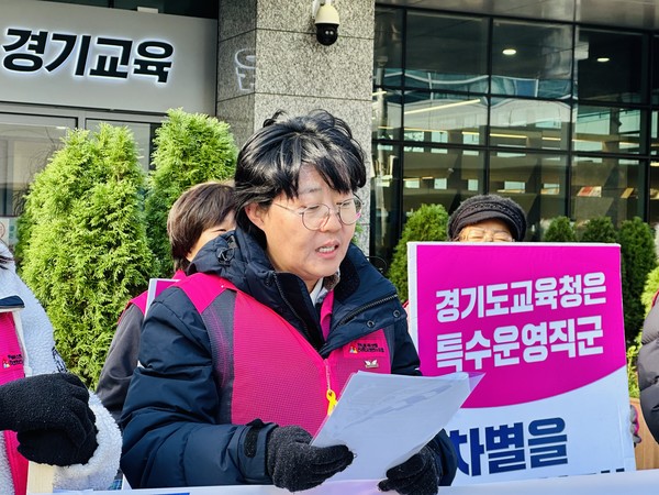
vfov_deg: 19.1
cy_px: 248
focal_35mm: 77
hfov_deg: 25.3
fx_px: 1466
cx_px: 330
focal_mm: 9
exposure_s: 1/99
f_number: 2.8
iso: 64
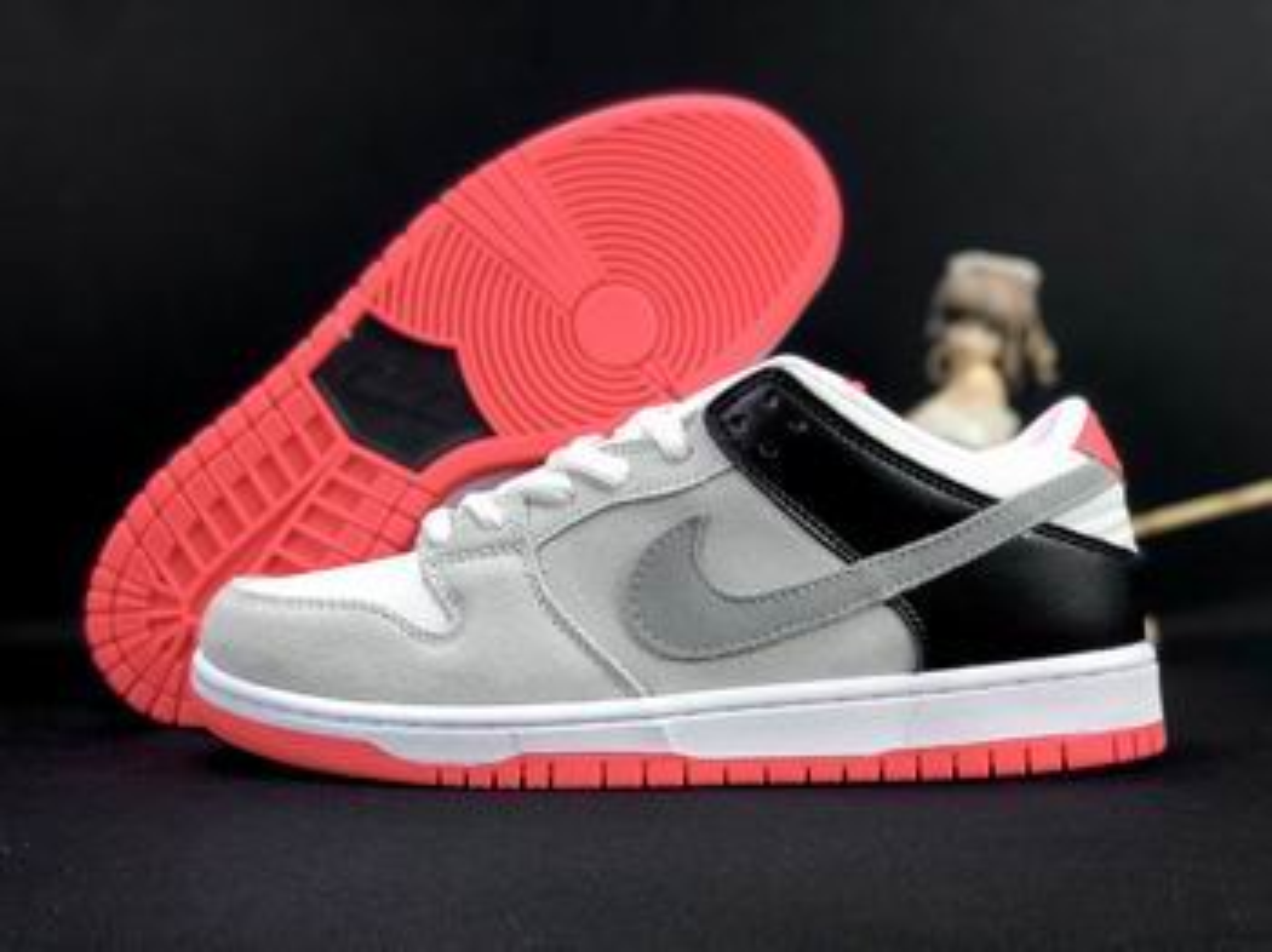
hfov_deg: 33.8
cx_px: 636
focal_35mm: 57
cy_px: 476
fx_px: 2093
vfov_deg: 25.6
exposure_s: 1/30
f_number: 2.8
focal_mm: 6.6
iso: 40
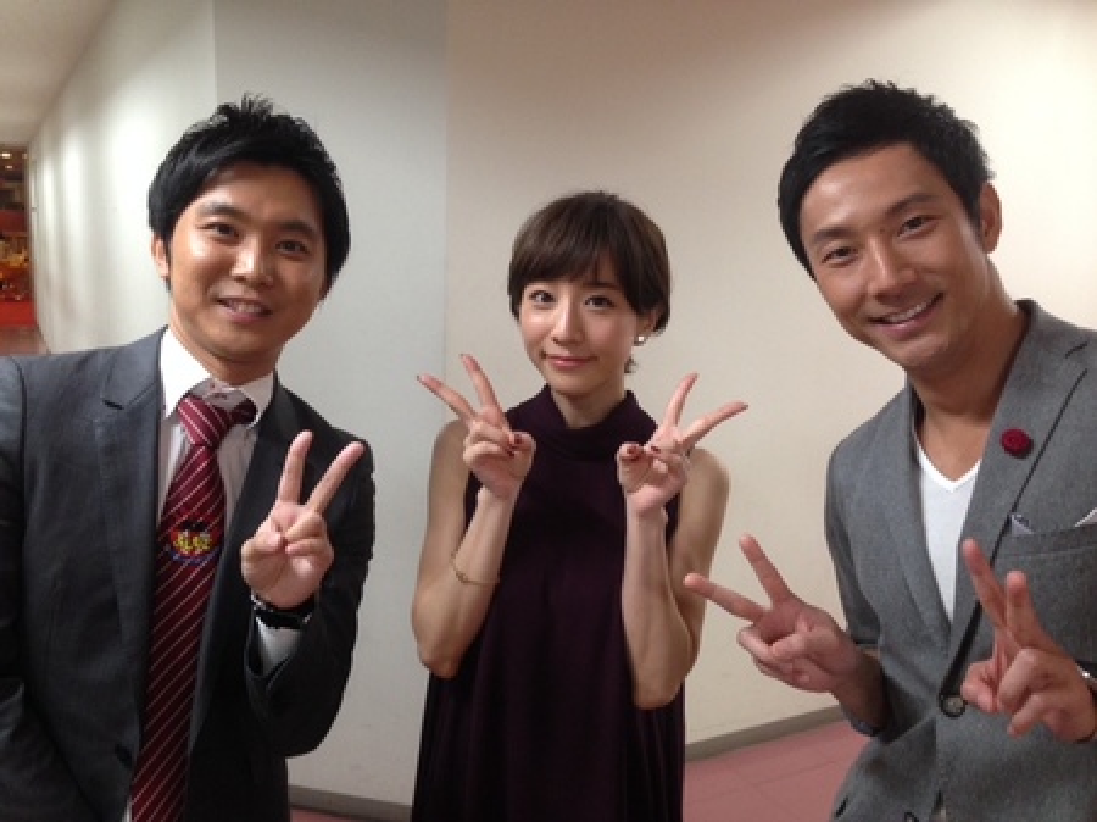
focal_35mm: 33
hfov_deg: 55.4
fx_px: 1045
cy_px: 411
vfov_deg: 42.9
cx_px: 548
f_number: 2.4
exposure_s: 1/20
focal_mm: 4.12
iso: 160
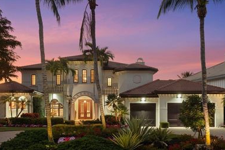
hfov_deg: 46.3
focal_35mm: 42
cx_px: 97
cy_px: 98
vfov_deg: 31.7
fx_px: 262
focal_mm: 32
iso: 400
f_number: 10
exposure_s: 1.3
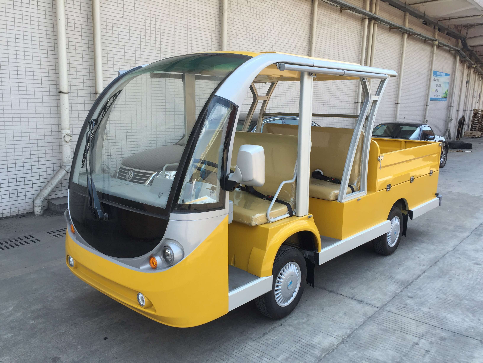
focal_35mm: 29
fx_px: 405
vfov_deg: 48.2
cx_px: 242
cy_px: 182
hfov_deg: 61.7
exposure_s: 1/403
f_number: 2.2
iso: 32
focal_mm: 4.15
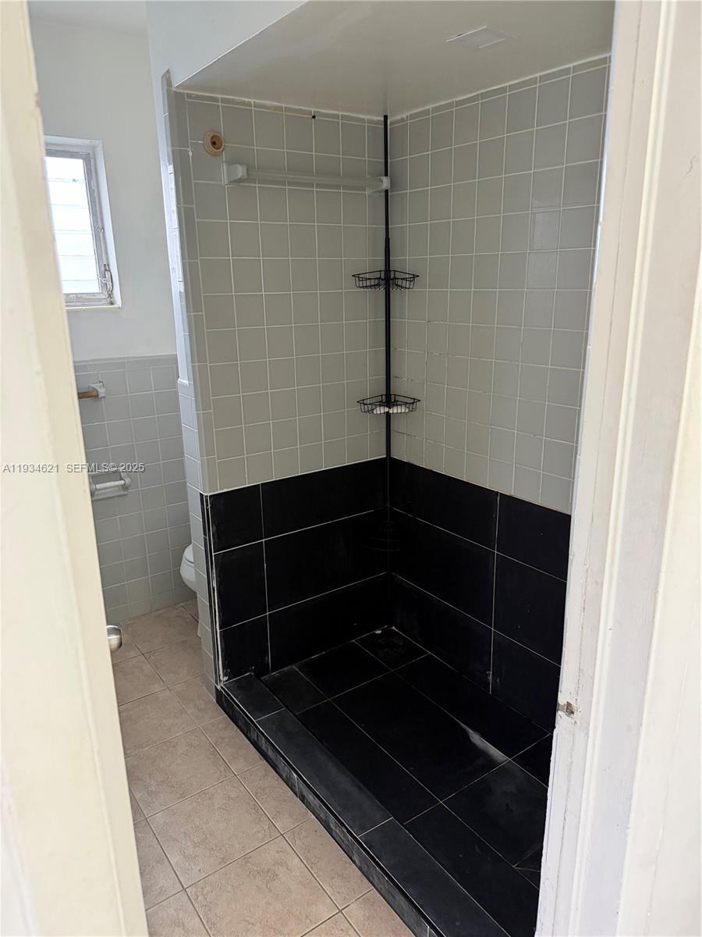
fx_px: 649
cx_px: 351
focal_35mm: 24
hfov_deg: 56.8
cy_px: 468
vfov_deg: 71.6
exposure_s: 1/60
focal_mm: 6.76
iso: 500
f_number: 1.78
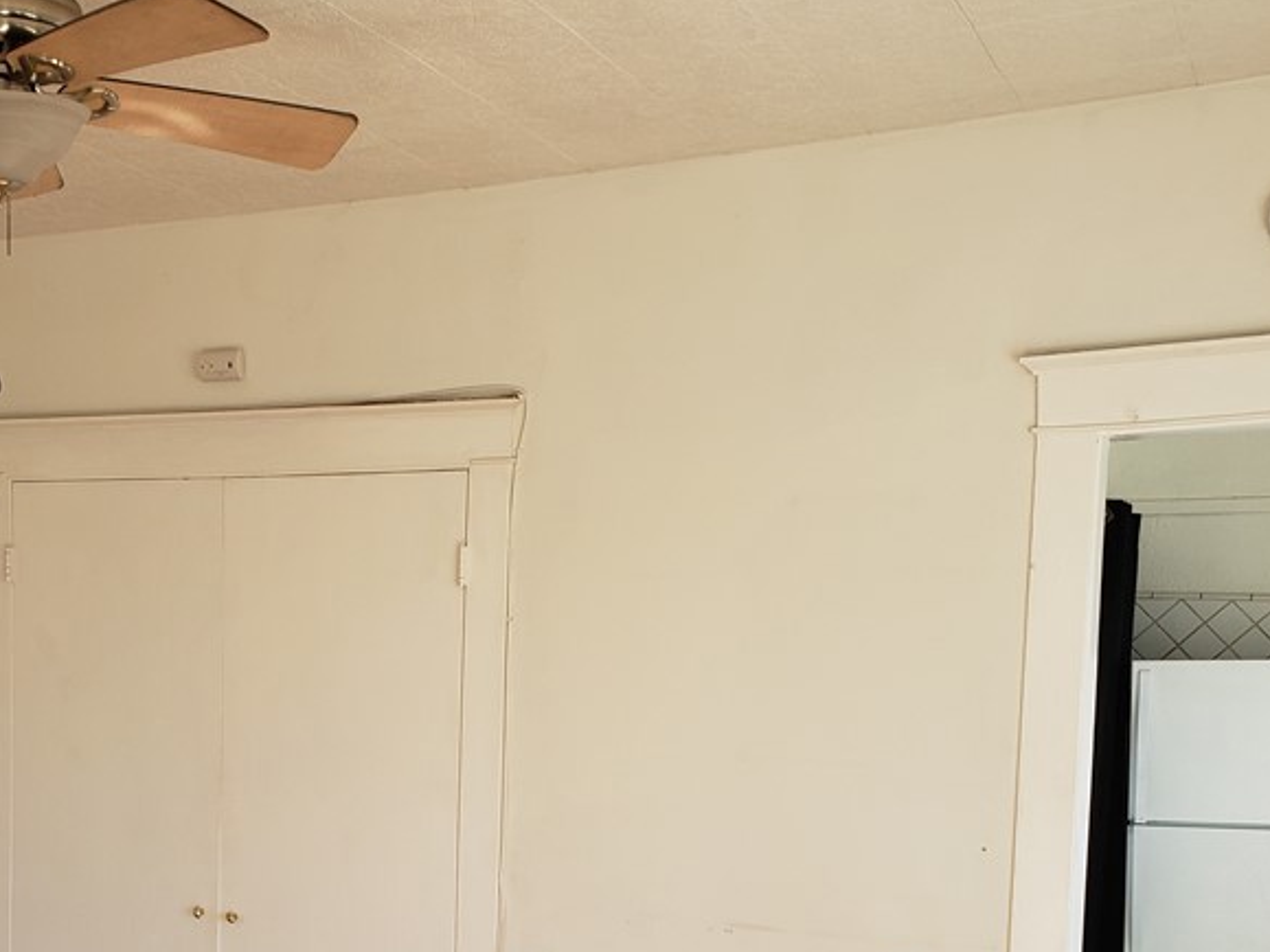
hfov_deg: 40.7
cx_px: 419
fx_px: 1687
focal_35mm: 46
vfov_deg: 30.5
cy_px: 794
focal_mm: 4.3
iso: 80
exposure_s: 1/100
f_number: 2.4
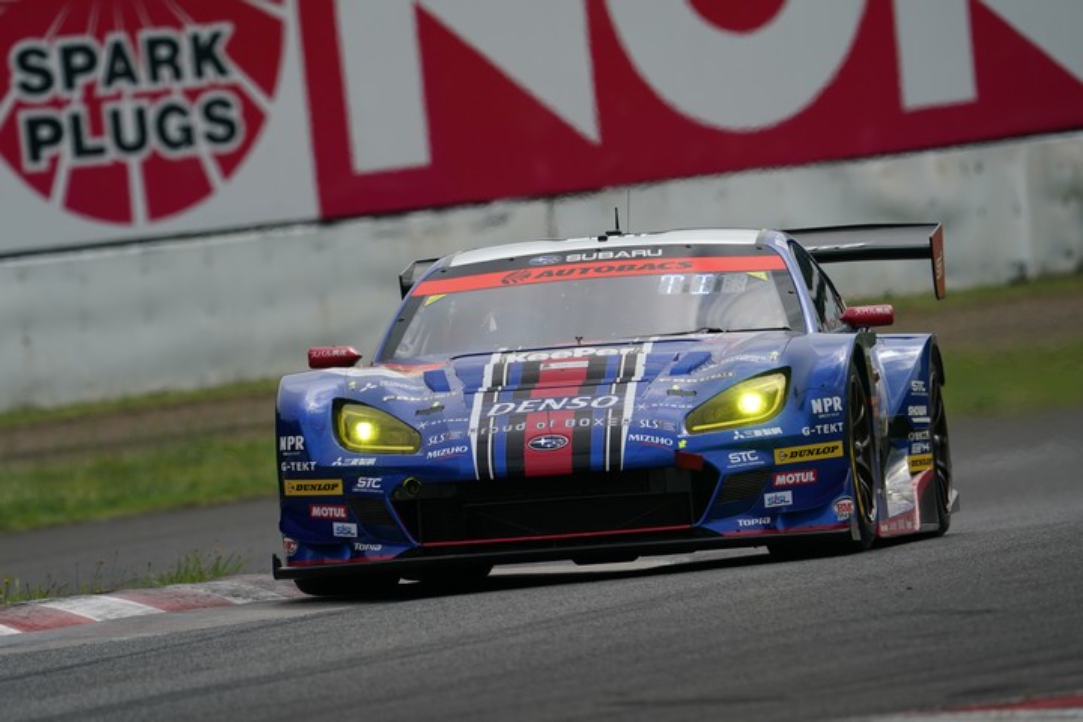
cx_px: 542
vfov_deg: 2.3
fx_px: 18049
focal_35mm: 600
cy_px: 361
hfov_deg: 3.4
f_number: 9
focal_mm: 600
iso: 400
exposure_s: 1/800
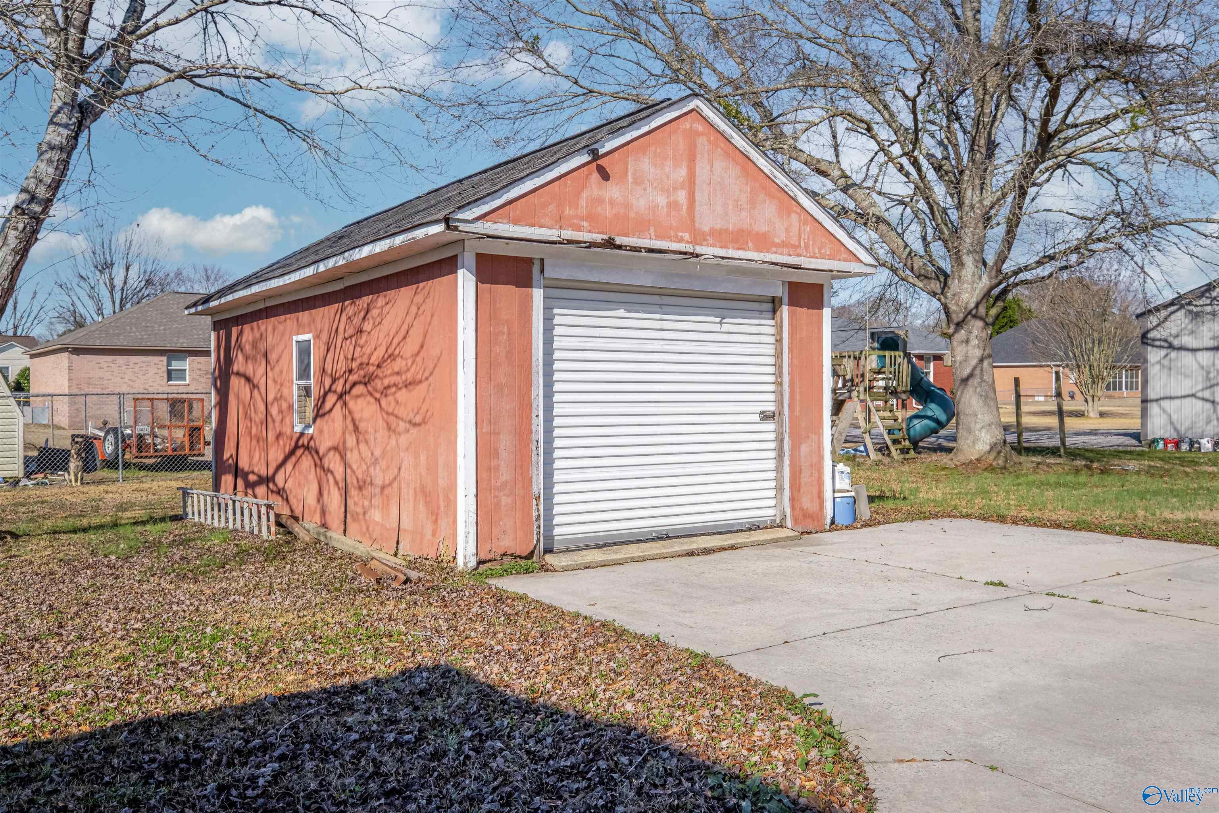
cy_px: 406
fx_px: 1016
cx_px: 610
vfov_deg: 43.6
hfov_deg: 61.9
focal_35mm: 30
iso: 800
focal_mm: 20
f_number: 7.1
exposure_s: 1/2000
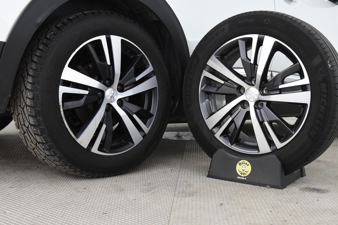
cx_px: 186
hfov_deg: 42.7
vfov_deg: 29.2
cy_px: 94
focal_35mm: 46
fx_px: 432
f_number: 5
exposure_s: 1/80
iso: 4000
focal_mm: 31
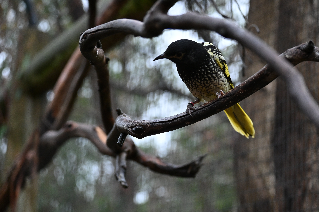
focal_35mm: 75
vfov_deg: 18.2
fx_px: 665
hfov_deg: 27.0
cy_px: 106
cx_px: 160
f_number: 4.5
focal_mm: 50
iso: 1100
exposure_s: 1/1000
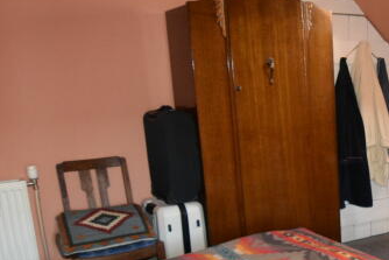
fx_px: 497
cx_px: 409
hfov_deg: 37.1
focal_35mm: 46
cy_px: 195
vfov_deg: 28.8
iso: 800
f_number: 4
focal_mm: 10
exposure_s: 1/60
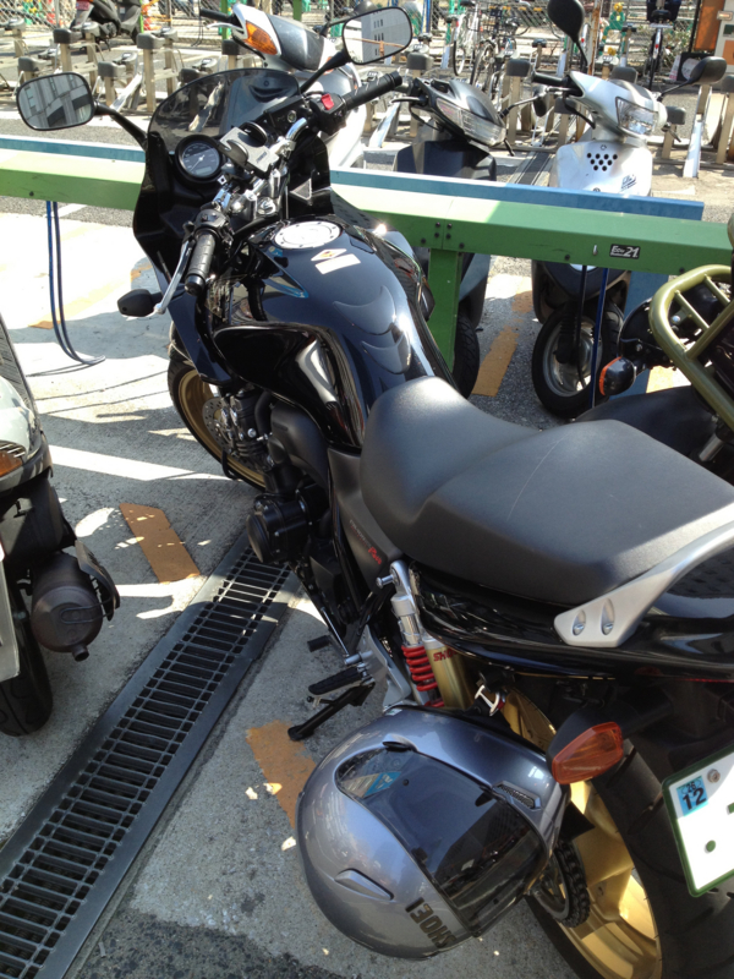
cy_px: 490
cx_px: 367
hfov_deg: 40.7
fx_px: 990
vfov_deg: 52.6
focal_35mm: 35
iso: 50
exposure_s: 1/400
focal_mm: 4.28
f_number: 2.4
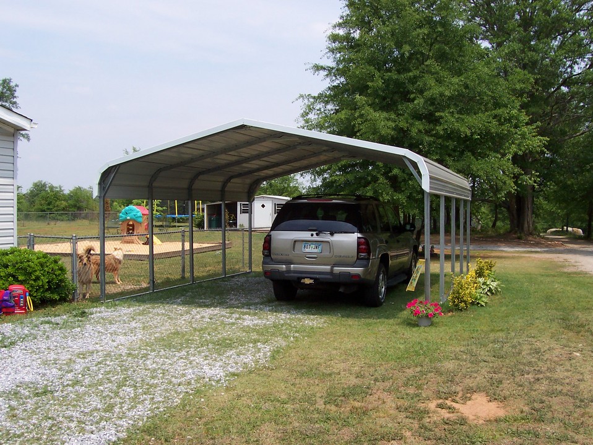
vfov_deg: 38.7
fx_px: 634
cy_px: 222
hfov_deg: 50.1
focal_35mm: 37
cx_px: 296
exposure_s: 1/500
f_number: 5.6
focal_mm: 5.6
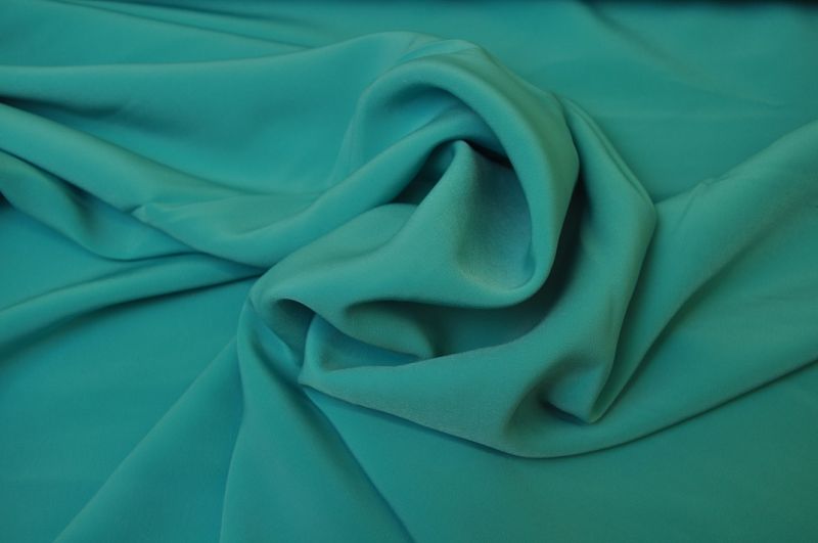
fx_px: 919
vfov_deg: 32.9
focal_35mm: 40
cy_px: 272
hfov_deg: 48.0
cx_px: 409
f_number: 5.6
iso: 400
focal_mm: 27
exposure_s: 1/125
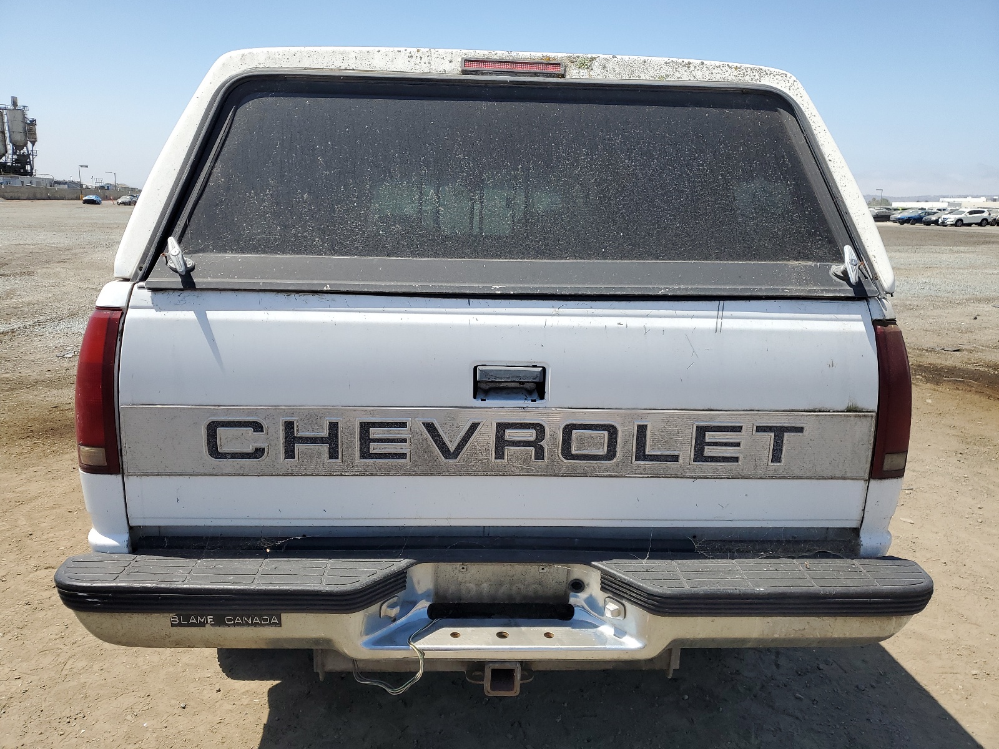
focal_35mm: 26
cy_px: 374
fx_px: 750
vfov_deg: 53.1
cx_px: 500
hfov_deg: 67.3
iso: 50
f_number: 1.5
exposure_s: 1/2500
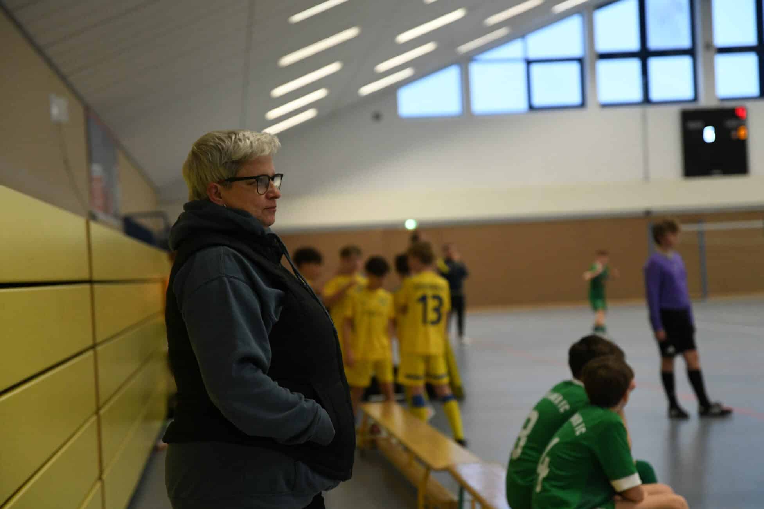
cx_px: 376
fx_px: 1379
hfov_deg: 31.0
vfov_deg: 20.9
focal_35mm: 65
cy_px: 254
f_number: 2.8
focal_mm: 62
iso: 5000
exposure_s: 1/800
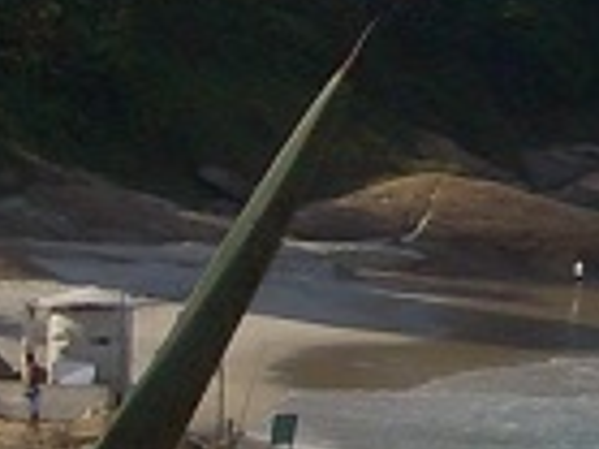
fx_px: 5723
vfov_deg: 4.5
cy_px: 6
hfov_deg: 6.0
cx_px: 702
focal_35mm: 331
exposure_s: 1/800
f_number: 5
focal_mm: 8.2
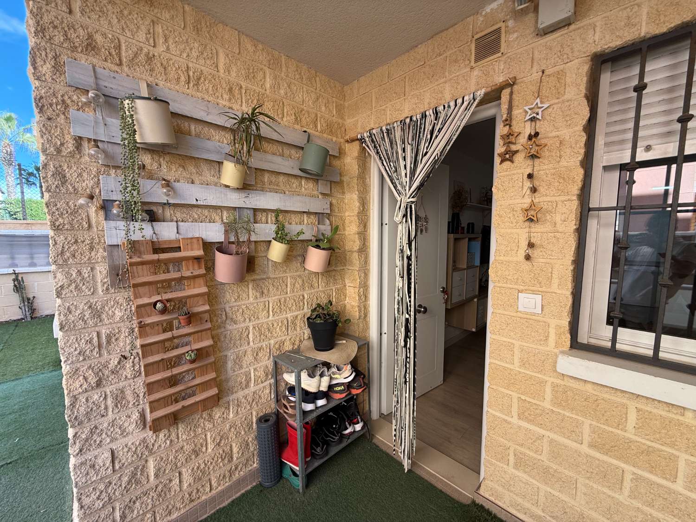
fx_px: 281
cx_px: 348
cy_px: 261
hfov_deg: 102.1
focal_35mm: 14
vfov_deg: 85.7
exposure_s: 1/134
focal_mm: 2.22
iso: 50
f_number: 2.2
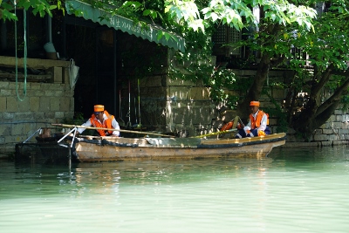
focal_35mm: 105
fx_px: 1018
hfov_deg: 19.4
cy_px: 116
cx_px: 174
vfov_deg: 13.1
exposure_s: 1/125
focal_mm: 70
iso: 320
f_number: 5.6
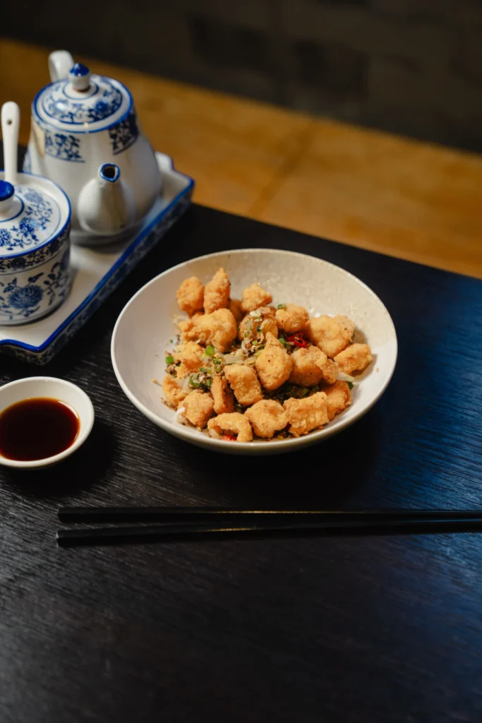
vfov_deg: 32.9
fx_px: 1225
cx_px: 241
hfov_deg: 22.3
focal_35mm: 61
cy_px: 362
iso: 500
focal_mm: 61
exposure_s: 1/160
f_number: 2.8
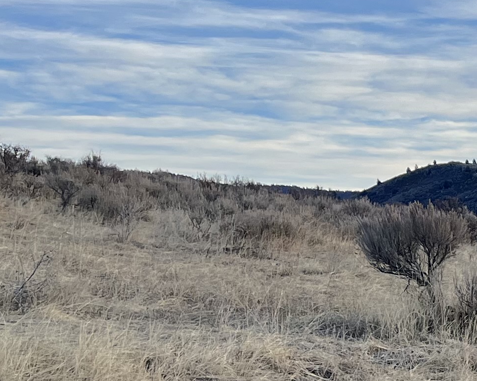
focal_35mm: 106
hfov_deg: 14.7
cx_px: 979
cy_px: 416
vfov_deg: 14.2
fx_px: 1496
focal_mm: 5.1
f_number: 1.6
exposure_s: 1/858
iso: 50
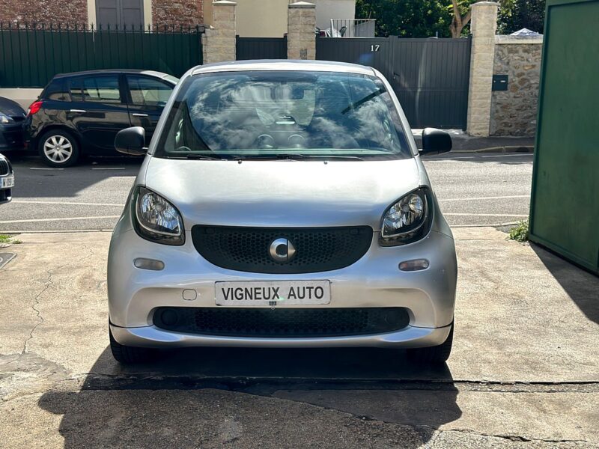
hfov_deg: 39.7
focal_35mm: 48
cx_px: 300
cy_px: 224
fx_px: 831
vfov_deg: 30.3
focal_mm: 6.86
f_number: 1.78
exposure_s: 1/3472
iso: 64
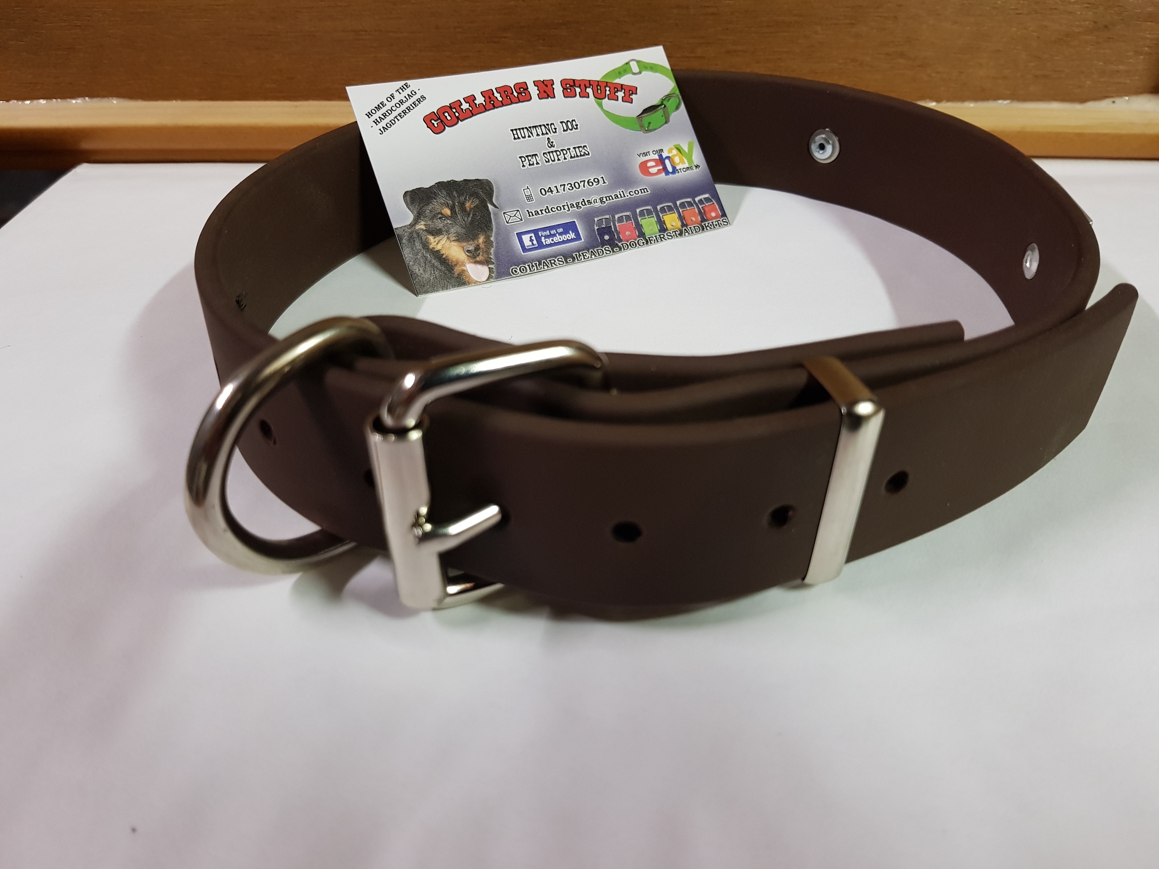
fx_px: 871
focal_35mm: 26
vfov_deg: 53.1
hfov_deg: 67.3
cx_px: 580
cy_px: 434
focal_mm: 4.2
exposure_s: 1/20
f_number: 1.7
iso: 200
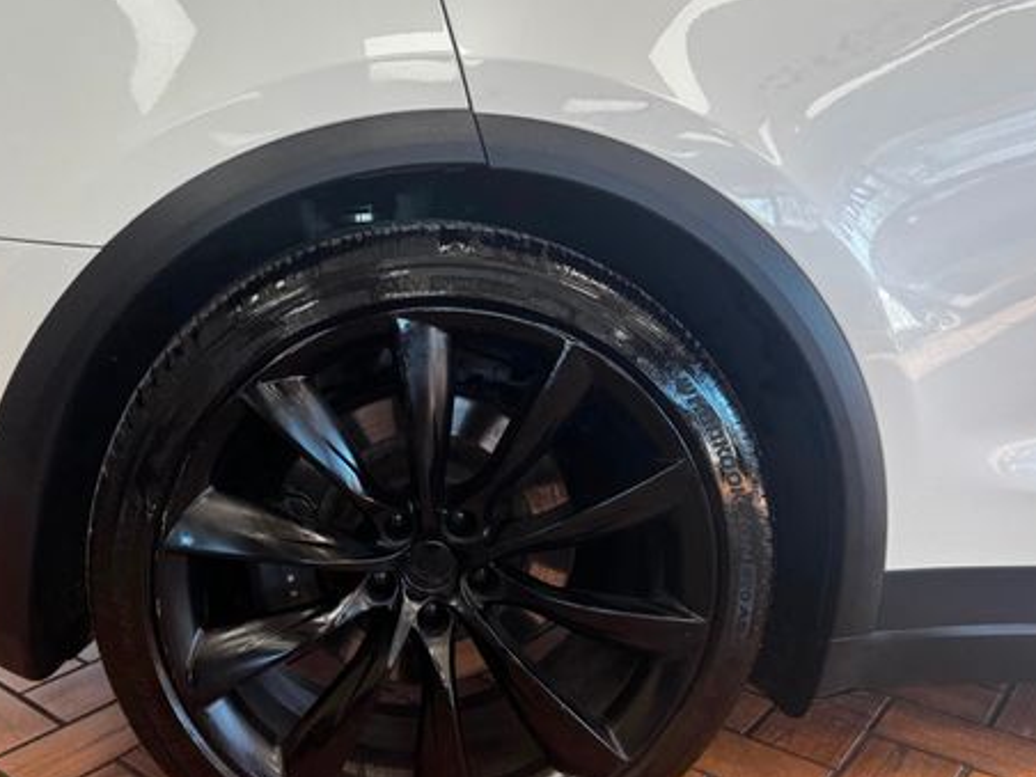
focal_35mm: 34
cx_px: 337
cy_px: 348
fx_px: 1018
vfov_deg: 41.7
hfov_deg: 52.8
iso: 64
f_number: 1.78
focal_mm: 6.76
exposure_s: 1/163
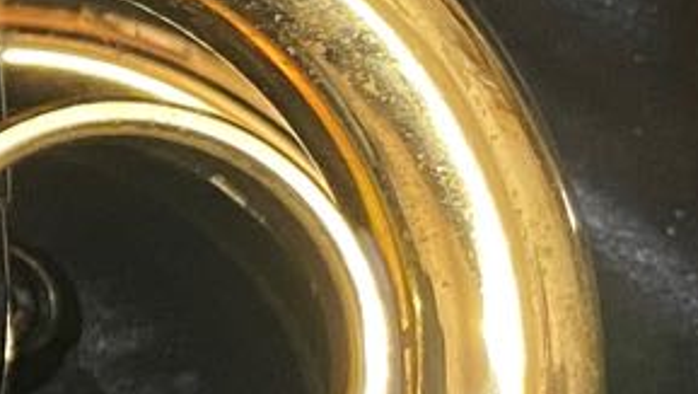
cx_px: -792
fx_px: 3630
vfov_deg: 6.2
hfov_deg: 10.0
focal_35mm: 196
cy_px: -53
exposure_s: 1/60
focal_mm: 4.25
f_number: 1.8
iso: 400
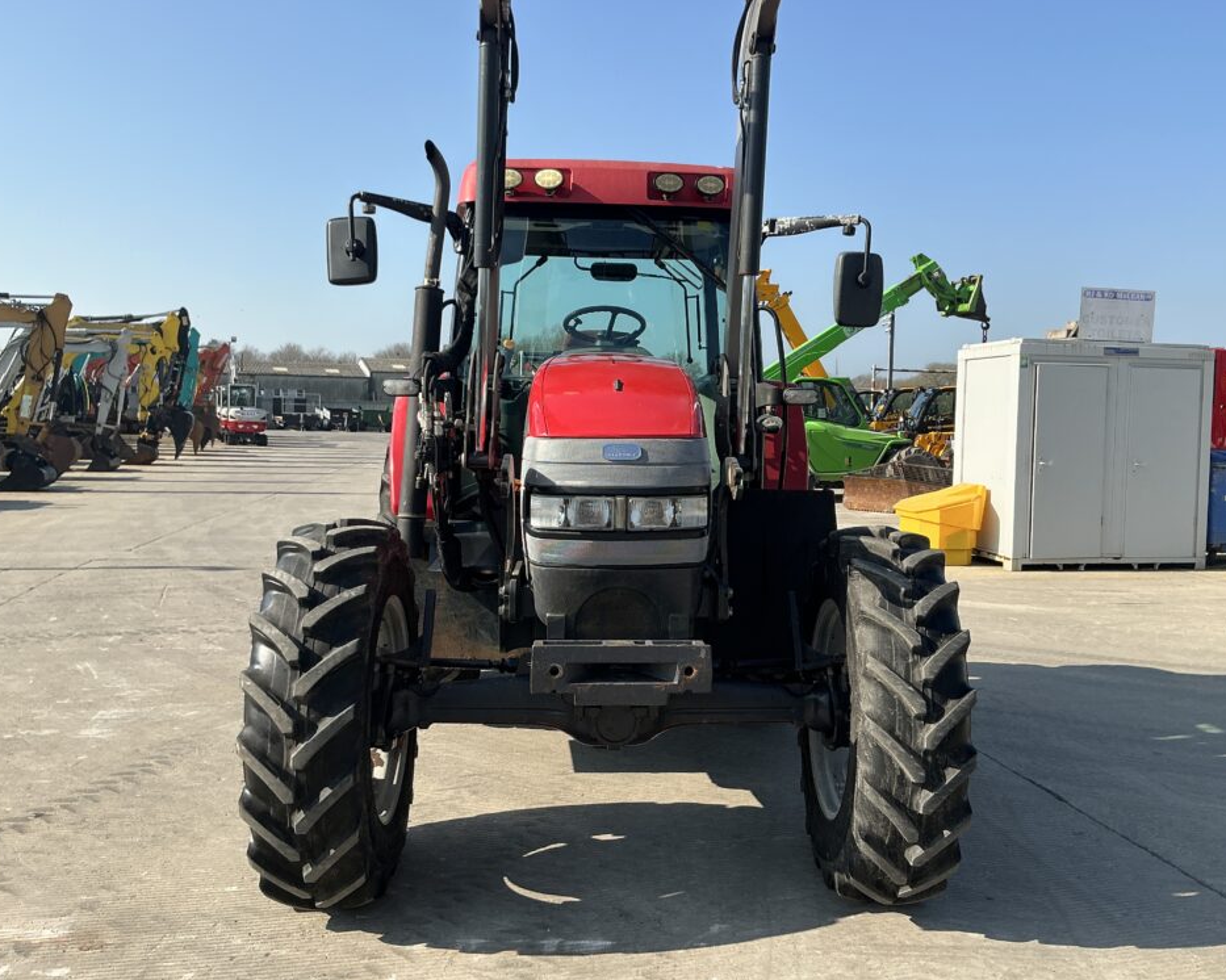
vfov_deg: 48.5
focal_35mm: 30
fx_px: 1088
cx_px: 656
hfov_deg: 58.7
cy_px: 479
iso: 25
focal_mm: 3
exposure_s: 1/1342
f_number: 1.8
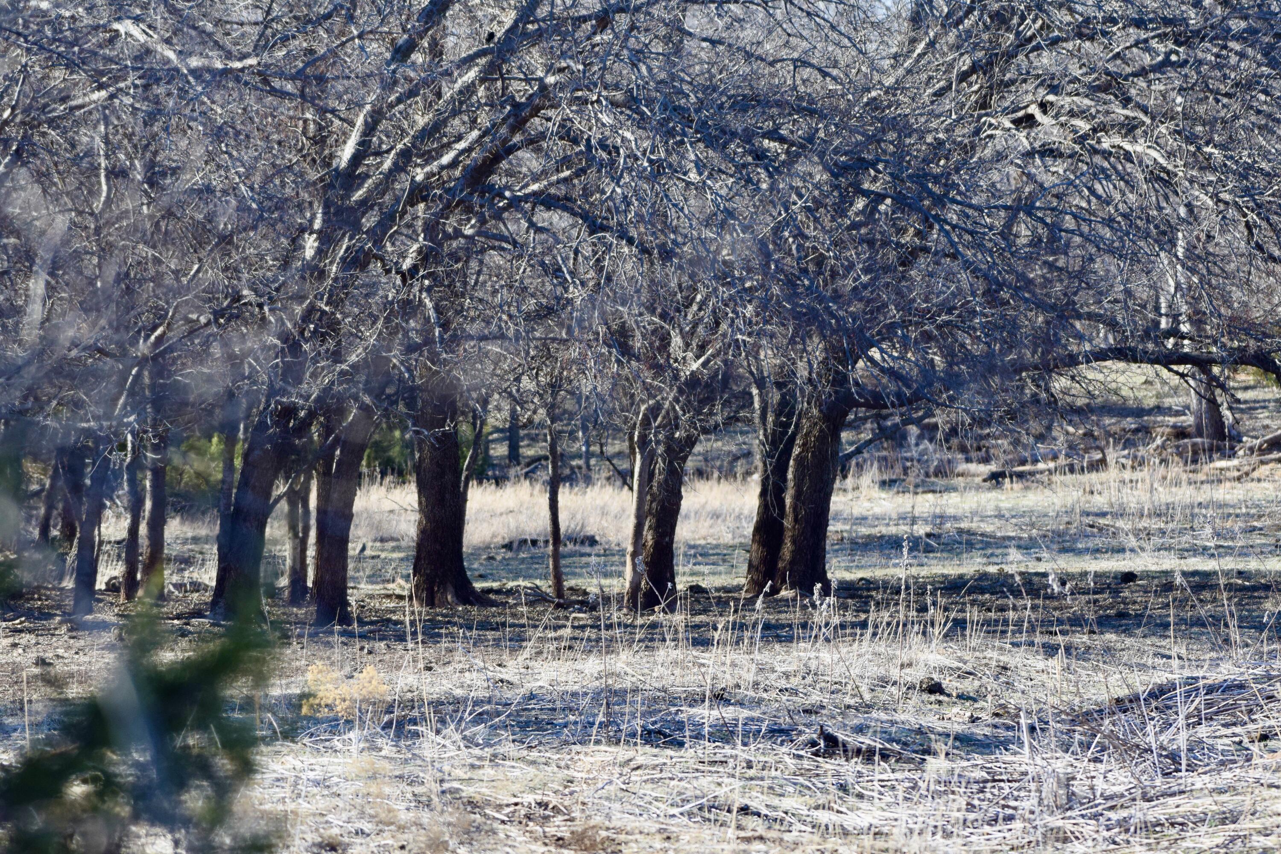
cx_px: 640
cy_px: 427
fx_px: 11742
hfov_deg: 6.2
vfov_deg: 4.2
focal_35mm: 330
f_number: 5.6
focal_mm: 220
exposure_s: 1/1000
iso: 800
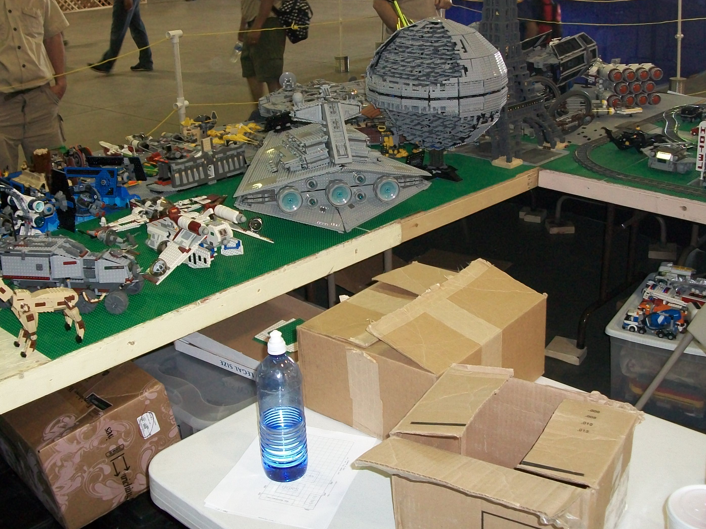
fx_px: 857
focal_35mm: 42
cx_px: 346
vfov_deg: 34.2
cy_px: 204
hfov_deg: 44.8
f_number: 2.9
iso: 160
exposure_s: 1/30
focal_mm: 5.7
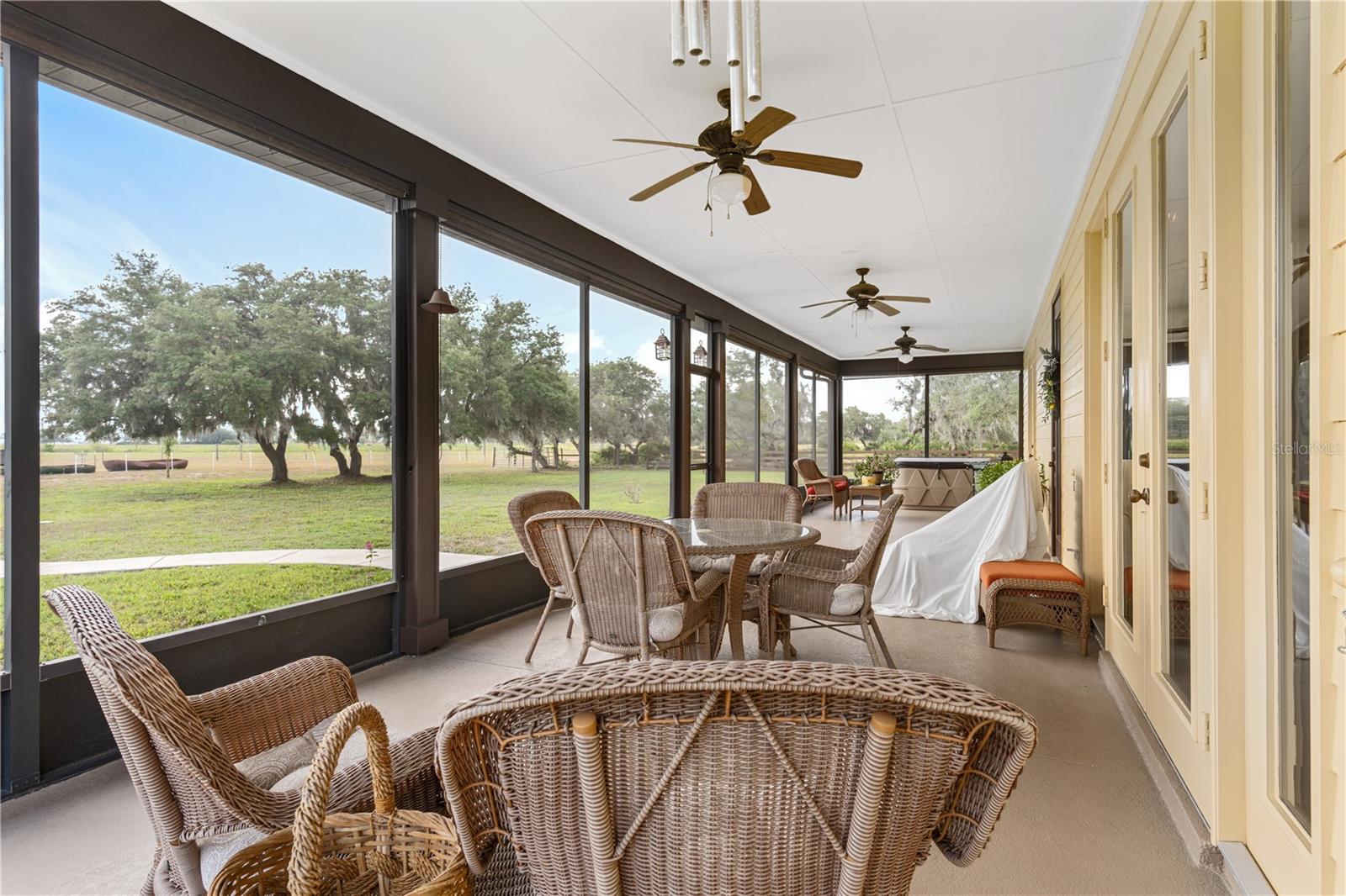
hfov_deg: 90.0
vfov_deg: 67.4
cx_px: 673
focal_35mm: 18
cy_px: 448
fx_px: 673
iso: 100
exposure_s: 1/6
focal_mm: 18
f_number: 9
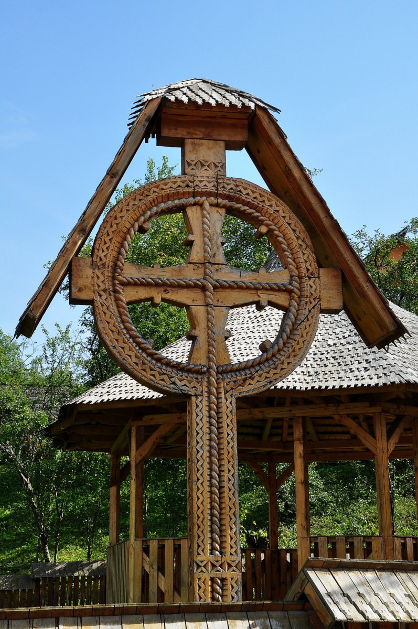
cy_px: 314
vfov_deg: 31.9
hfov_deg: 21.5
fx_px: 1100
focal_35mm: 63
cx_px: 209
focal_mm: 42
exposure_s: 1/200
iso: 400
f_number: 14
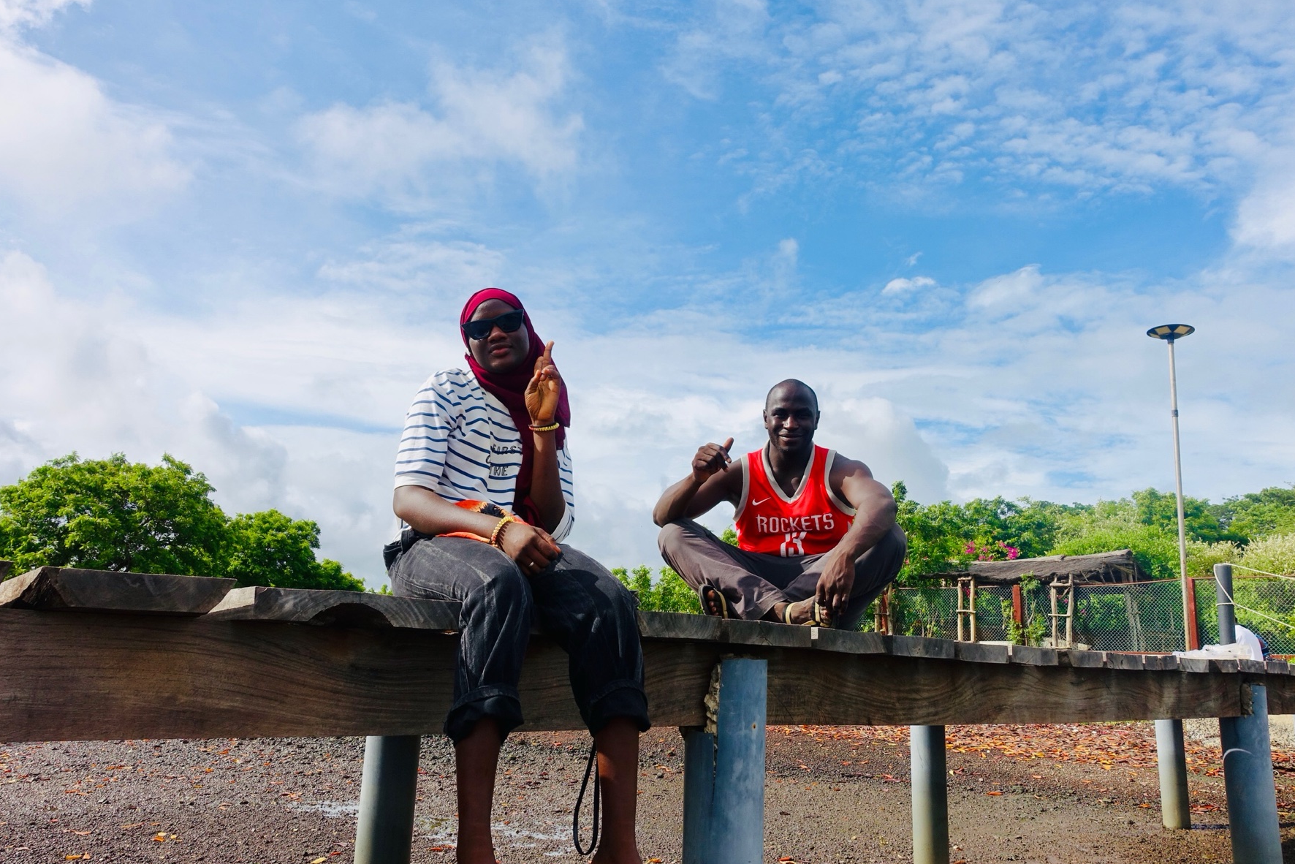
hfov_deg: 69.4
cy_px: 430
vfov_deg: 49.6
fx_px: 935
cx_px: 638
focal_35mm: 26
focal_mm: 8.8
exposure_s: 1/640
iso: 125
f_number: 5.6
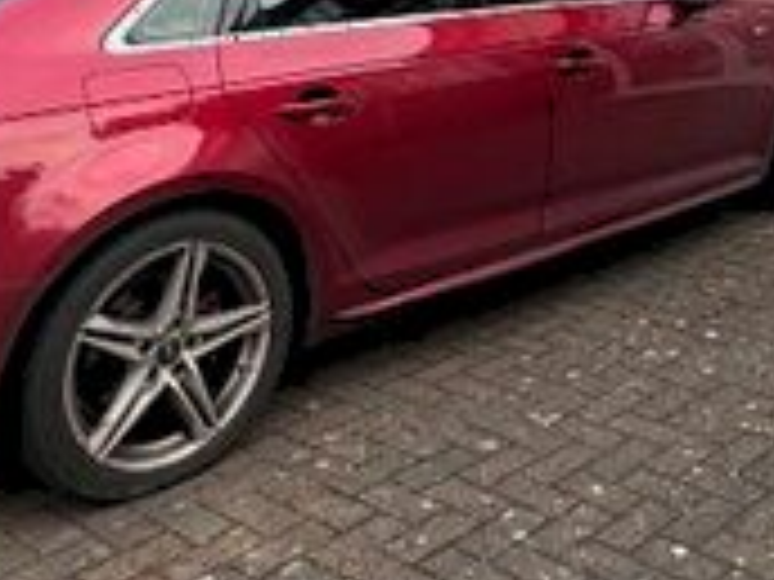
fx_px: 1274
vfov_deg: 23.3
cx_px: 716
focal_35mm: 57
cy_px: -133
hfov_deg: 31.9
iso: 40
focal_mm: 2.22
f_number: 2.2
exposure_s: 1/220
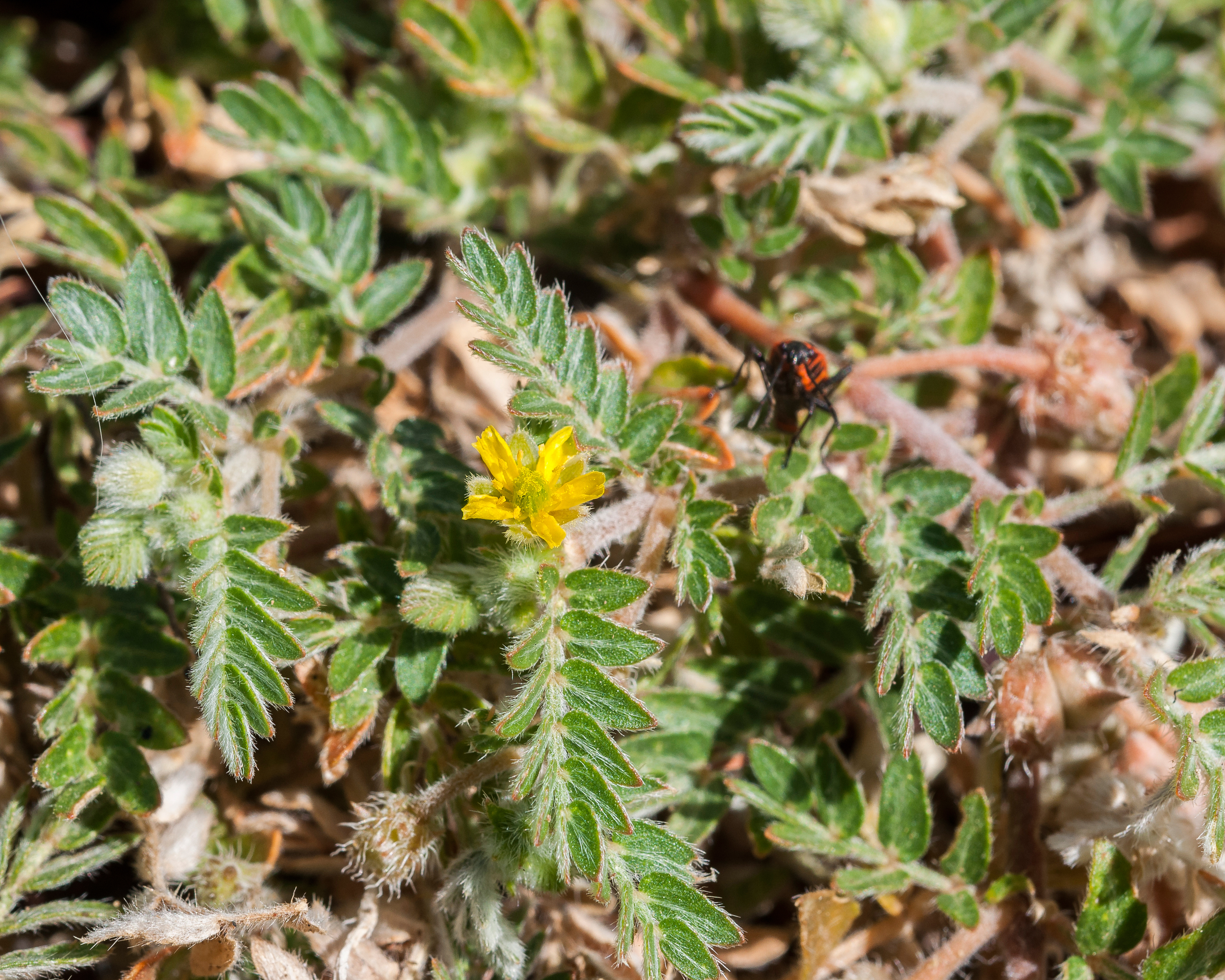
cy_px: 492
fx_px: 3698
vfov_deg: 15.1
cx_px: 526
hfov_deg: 18.8
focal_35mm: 102
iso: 200
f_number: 13
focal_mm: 60
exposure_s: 1/250
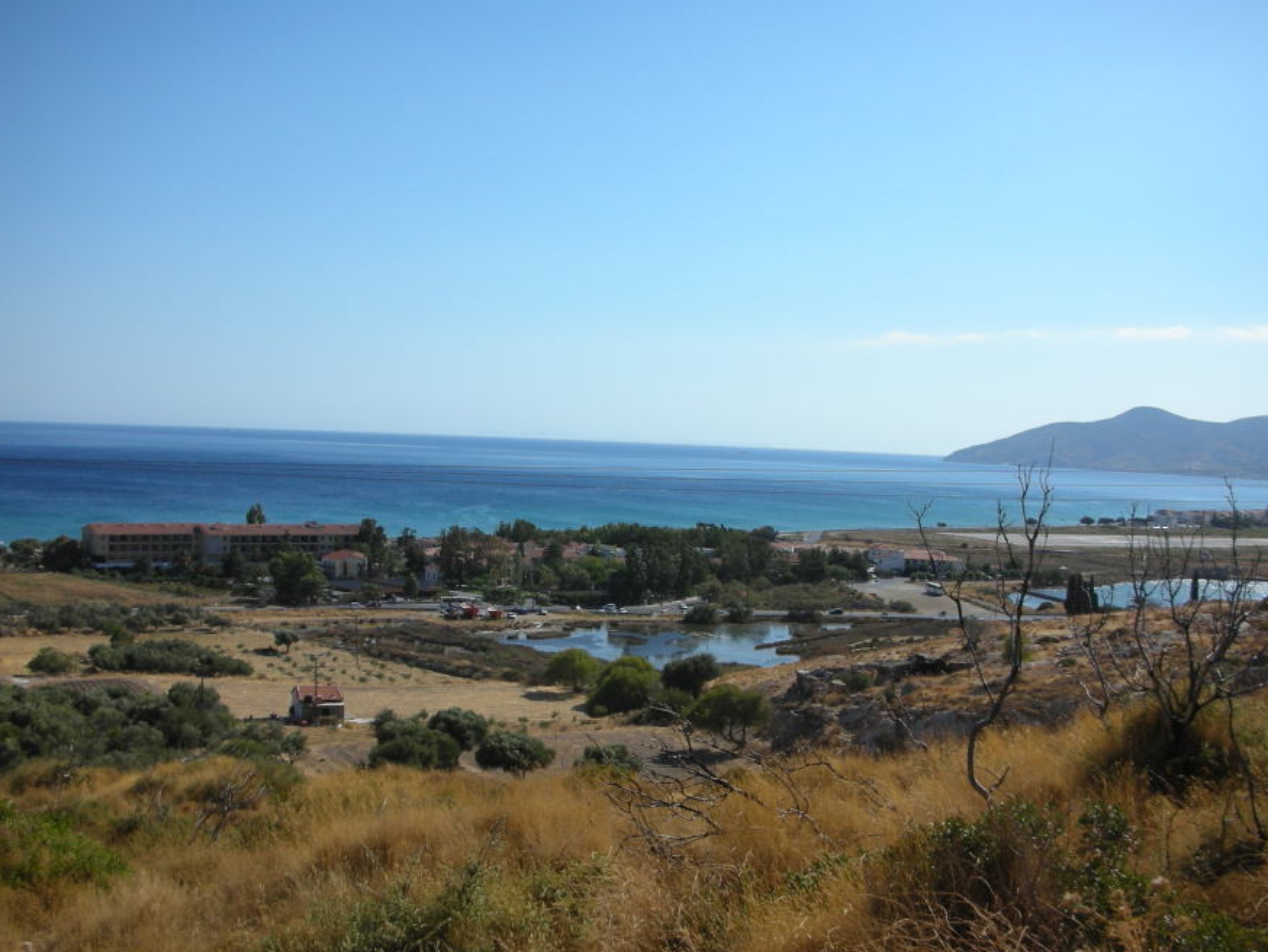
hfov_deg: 45.8
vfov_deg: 35.1
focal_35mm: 41
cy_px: 521
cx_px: 637
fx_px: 1502
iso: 50
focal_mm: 5.8
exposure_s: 1/150
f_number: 8.5
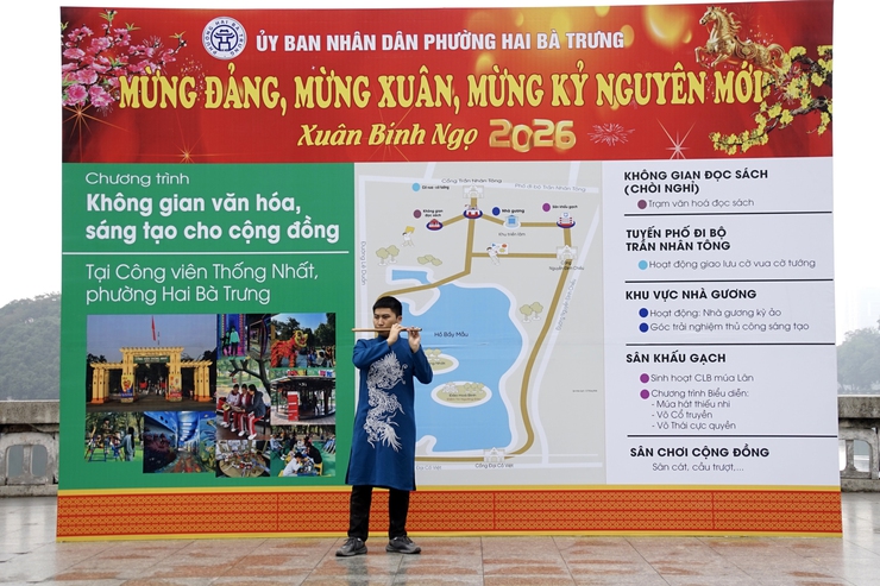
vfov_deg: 21.9
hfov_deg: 32.4
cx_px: 440
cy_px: 293
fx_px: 1515
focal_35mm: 62
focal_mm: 41.9
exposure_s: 1/125
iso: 160
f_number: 5.6
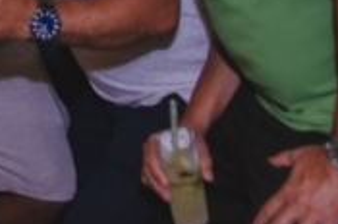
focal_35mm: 108
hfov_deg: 17.2
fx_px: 1013
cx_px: -162
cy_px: -155
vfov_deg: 11.8
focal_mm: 17
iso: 1250
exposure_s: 1/250
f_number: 2.8
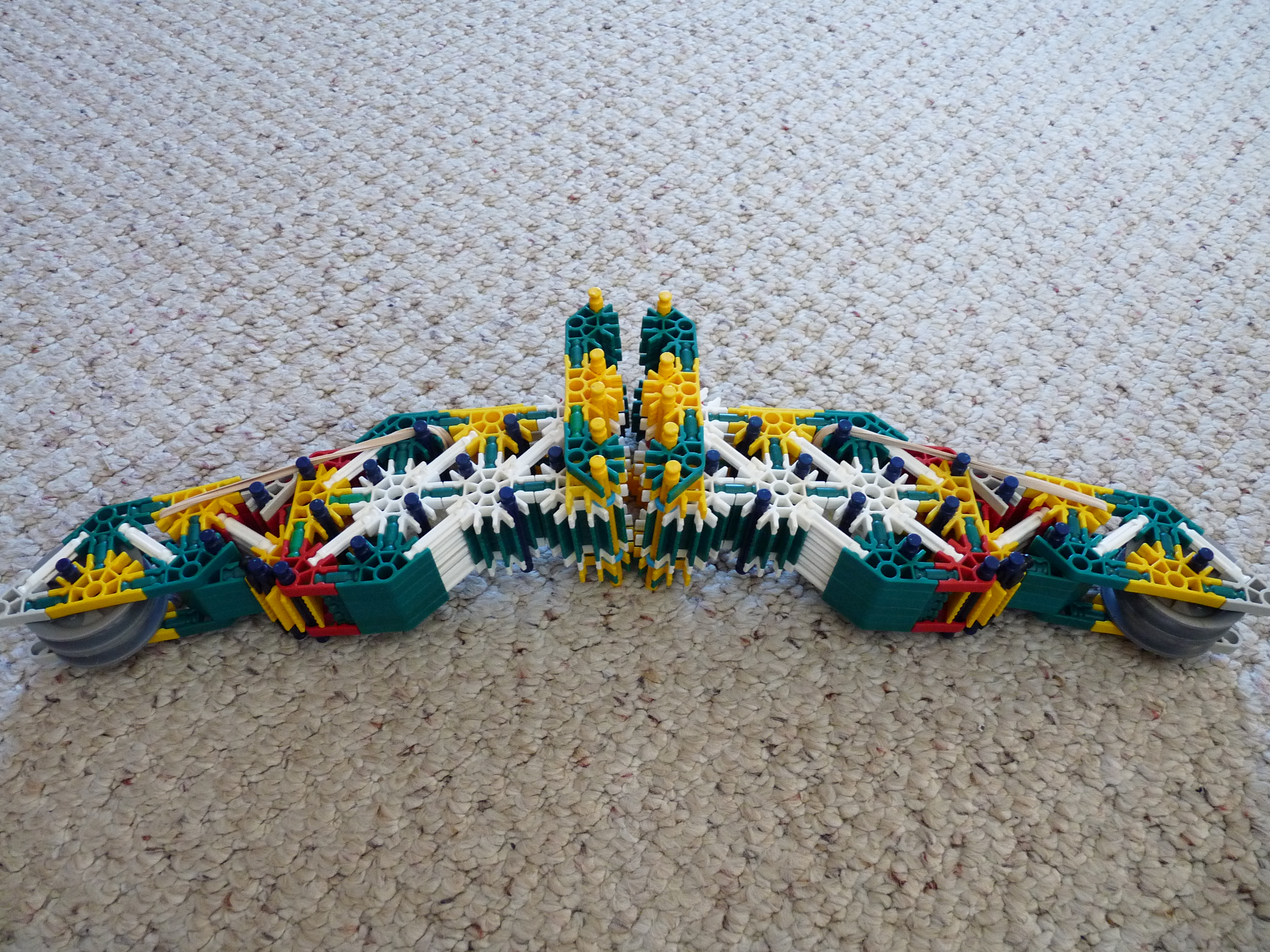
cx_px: 635
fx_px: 991
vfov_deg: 51.4
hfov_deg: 65.3
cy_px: 476
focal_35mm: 27
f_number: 2.8
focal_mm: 4.8
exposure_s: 1/30
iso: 320
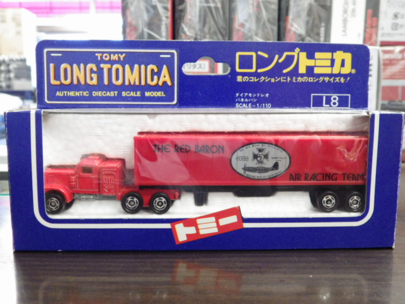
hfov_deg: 54.0
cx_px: 202
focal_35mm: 34
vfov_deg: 41.8
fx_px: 398
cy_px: 152
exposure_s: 1/25
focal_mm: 6.2
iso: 800
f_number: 3.4
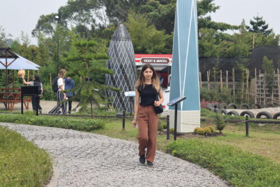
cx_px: 140
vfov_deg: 16.5
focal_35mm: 82
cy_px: 94
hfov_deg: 24.6
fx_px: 641
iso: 200
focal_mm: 55
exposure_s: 1/320
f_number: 9
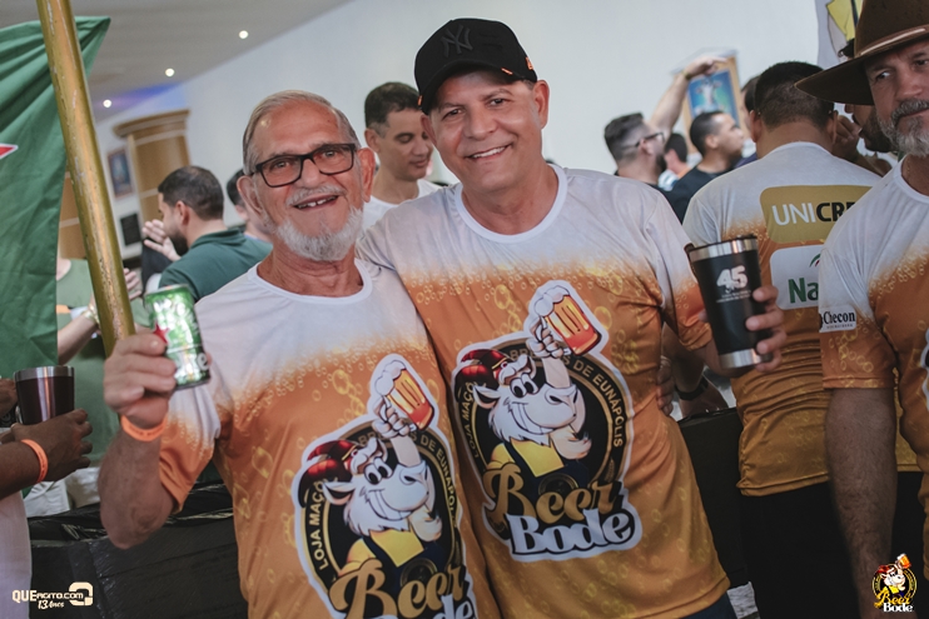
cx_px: 464
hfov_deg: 37.8
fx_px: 1355
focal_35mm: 52
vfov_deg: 25.8
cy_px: 310
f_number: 2.8
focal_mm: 35
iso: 2500
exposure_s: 1/640
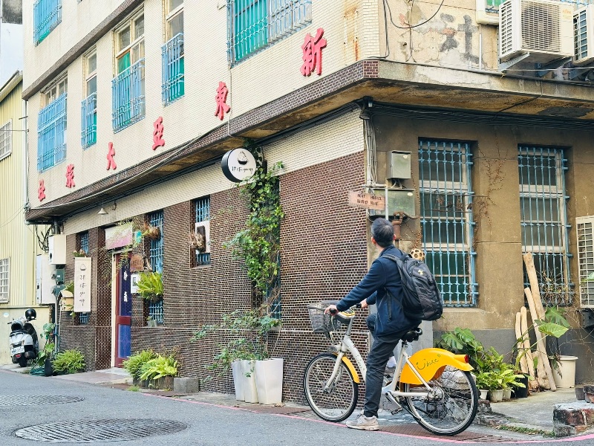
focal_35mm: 48
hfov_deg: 39.7
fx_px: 824
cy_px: 223
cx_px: 297
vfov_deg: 30.3
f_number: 1.78
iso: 64
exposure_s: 1/155
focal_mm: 6.86
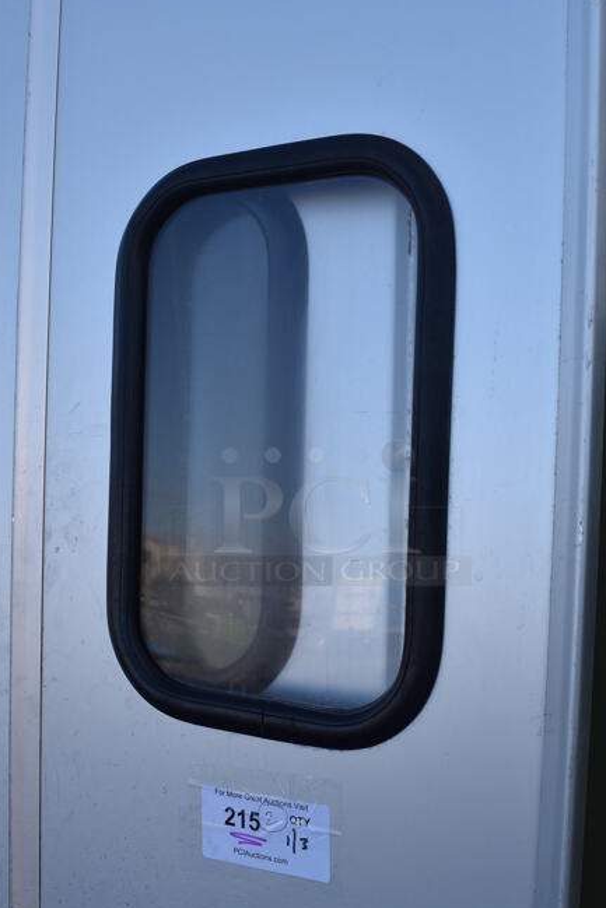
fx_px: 959
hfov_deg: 35.1
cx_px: 316
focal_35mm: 38
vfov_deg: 50.5
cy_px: 513
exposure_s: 1/320
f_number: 7.1
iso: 200
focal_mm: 18
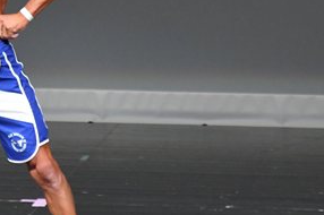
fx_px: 8405
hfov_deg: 2.2
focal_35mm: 935
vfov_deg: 1.5
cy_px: 88
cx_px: -15
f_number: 5.6
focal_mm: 230
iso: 5000
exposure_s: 1/400
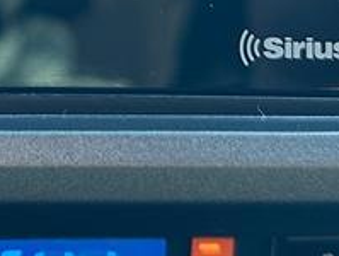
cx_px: -31
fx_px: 1511
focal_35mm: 154
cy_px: -287
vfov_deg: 9.0
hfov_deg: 12.6
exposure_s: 1/121
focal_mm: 6.86
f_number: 1.78
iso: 125
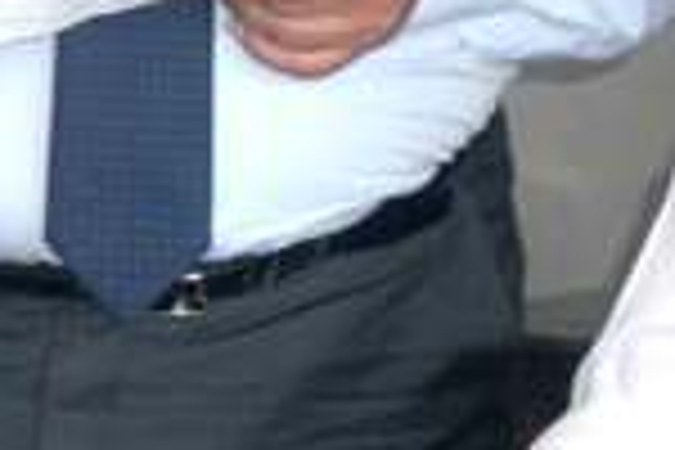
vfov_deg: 5.8
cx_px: 234
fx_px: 4350
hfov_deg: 8.9
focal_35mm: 232
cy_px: -335
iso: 250
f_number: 4.8
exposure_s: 1/30
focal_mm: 9.8
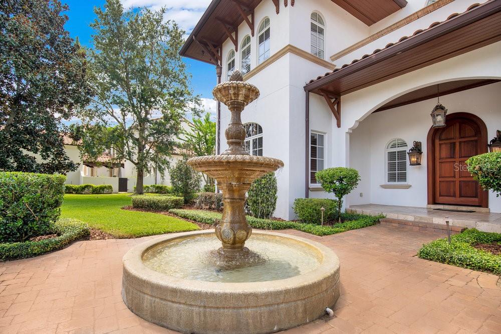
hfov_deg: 96.7
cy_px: 167
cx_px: 250
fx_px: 223
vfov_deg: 73.8
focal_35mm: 16
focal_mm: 16
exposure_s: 1/125
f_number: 5.6
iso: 100
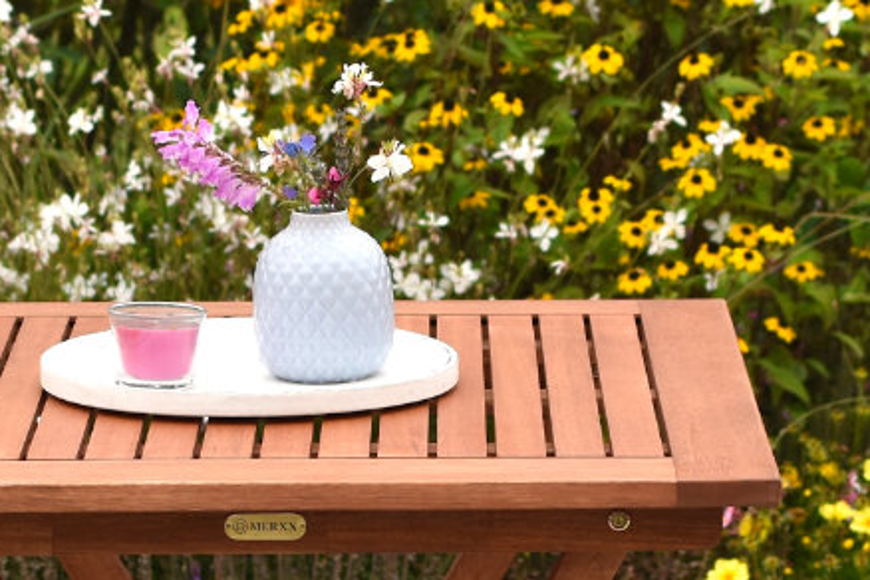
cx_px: 304
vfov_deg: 6.0
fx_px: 5563
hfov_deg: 8.9
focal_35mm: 230
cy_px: 552
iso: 125
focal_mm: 35
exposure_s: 1/640
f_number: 2.8
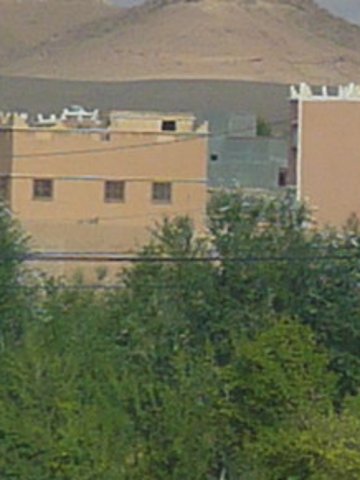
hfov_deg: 1.4
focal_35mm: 1055
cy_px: 92
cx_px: 276
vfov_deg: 1.9
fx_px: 14640
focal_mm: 49.2
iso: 200
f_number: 6.3
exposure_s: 1/500
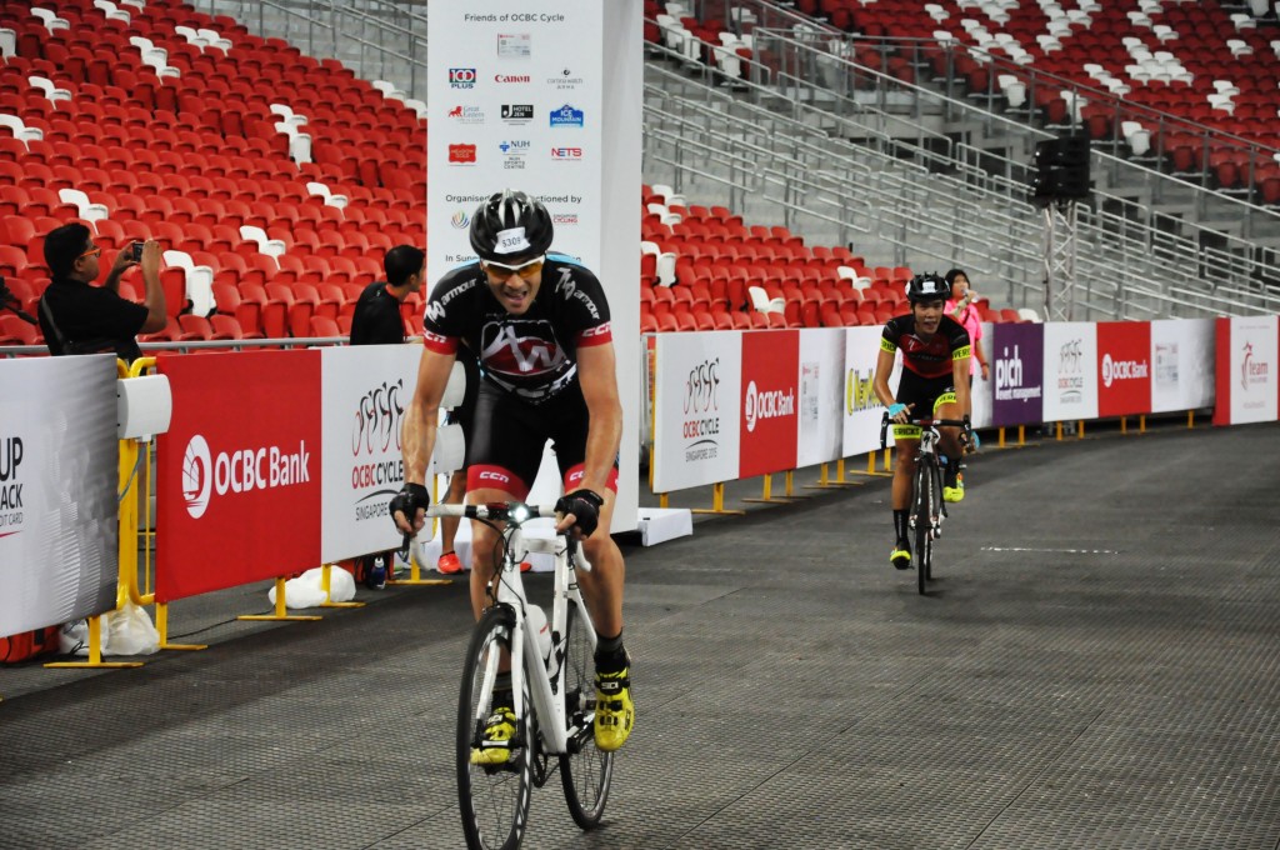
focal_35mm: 112
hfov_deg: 18.2
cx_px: 640
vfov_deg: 12.1
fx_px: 3995
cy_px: 425
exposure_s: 1/640
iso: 2500
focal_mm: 75
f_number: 5.3
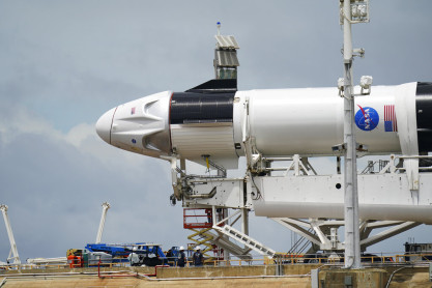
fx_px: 7199
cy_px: 144
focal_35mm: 600
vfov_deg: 2.3
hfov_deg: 3.4
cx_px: 216
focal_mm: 600
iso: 160
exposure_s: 1/1600
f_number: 6.3
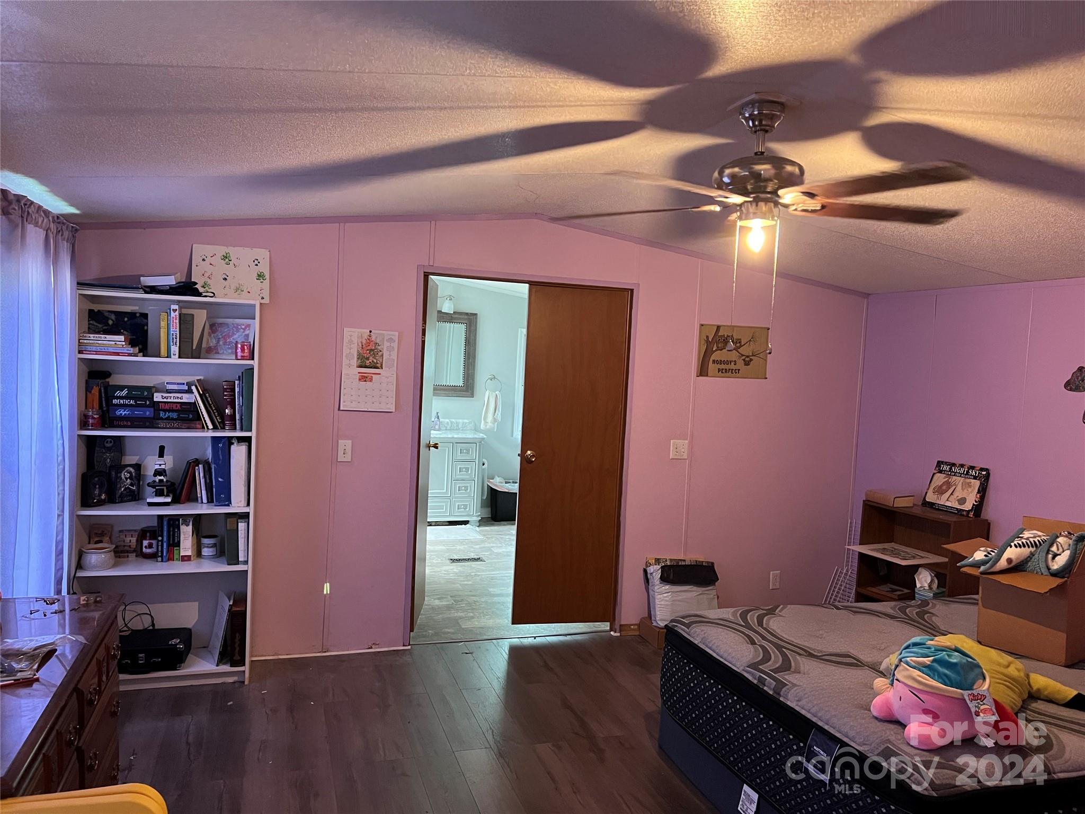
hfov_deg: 67.3
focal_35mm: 26
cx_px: 542
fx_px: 815
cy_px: 407
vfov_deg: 53.1
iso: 500
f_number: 1.5
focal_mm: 5.7
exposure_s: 1/60
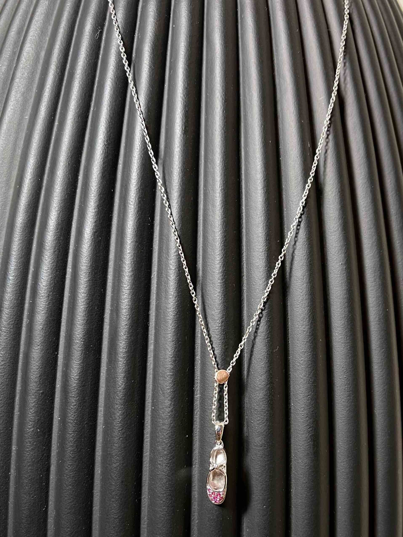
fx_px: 404
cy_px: 268
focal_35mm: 26
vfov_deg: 67.3
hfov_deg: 53.1
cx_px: 202
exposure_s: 1/50
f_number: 1.6
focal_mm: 5.1
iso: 250
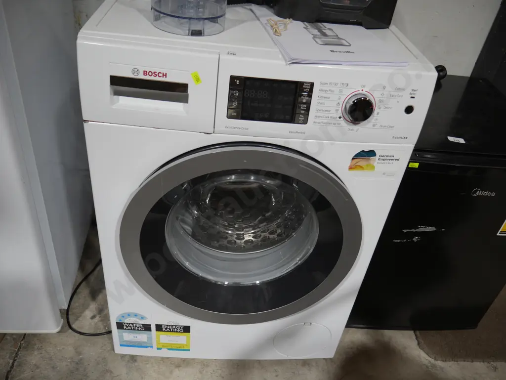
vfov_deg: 46.8
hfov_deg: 59.9
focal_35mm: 30
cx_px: 253
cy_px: 190
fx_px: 439
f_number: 3.6
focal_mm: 15
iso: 250
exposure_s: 1/60
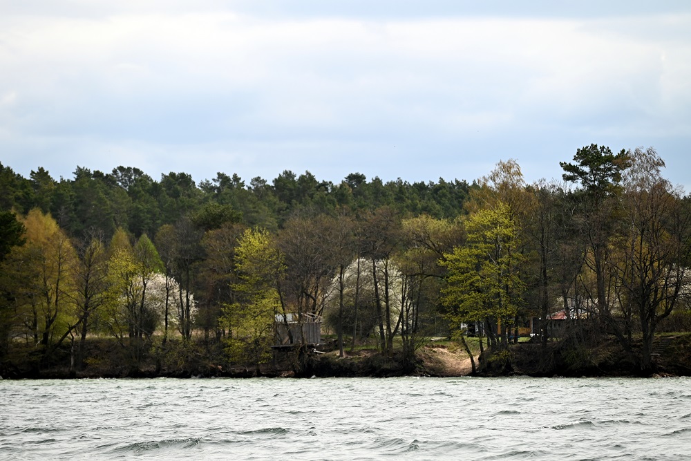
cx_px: 346
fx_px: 3167
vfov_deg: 8.3
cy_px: 230
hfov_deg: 12.5
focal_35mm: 165
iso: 200
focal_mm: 165
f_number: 5.6
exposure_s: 1/1000
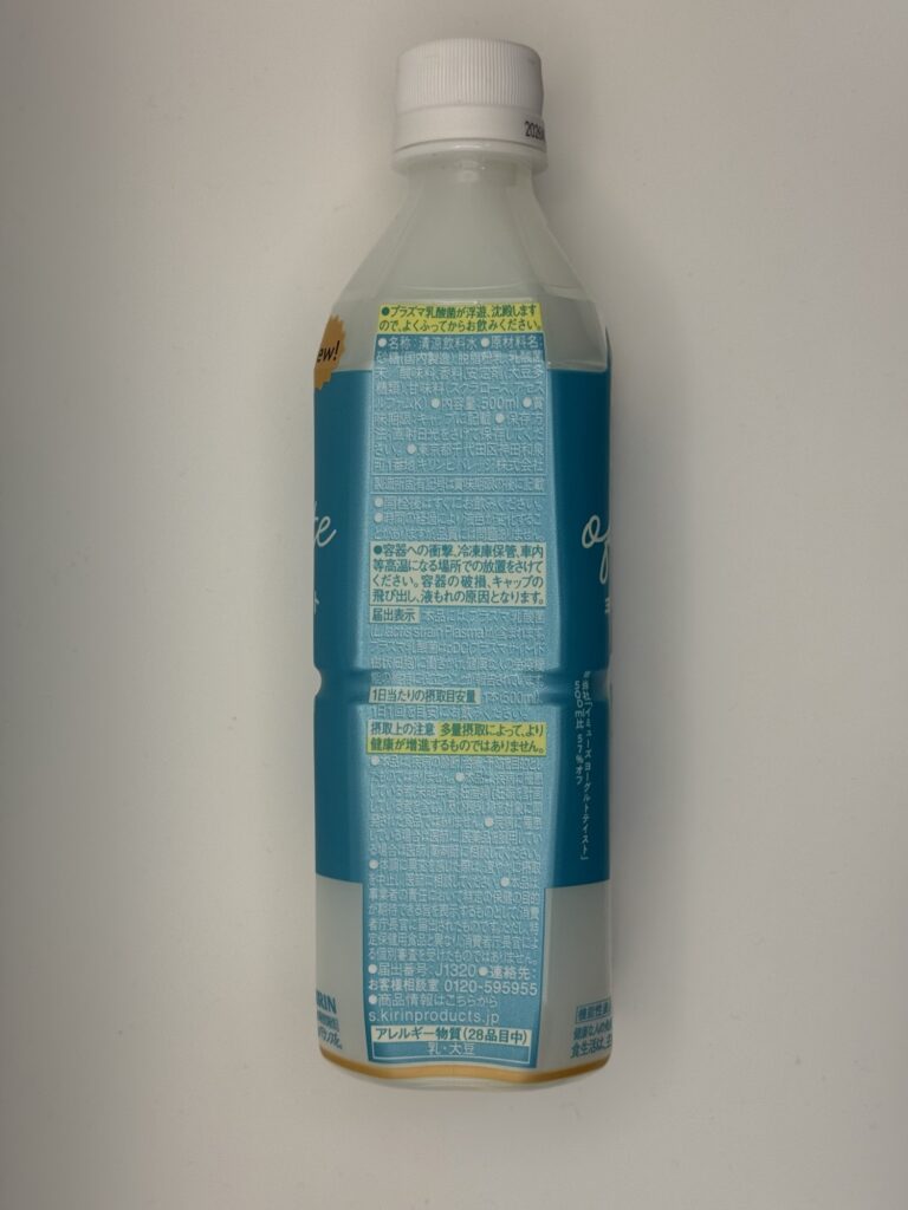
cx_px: 454
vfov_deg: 39.7
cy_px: 605
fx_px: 1679
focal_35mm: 48
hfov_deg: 30.3
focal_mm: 6.76
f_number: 1.78
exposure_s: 1/298
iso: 64
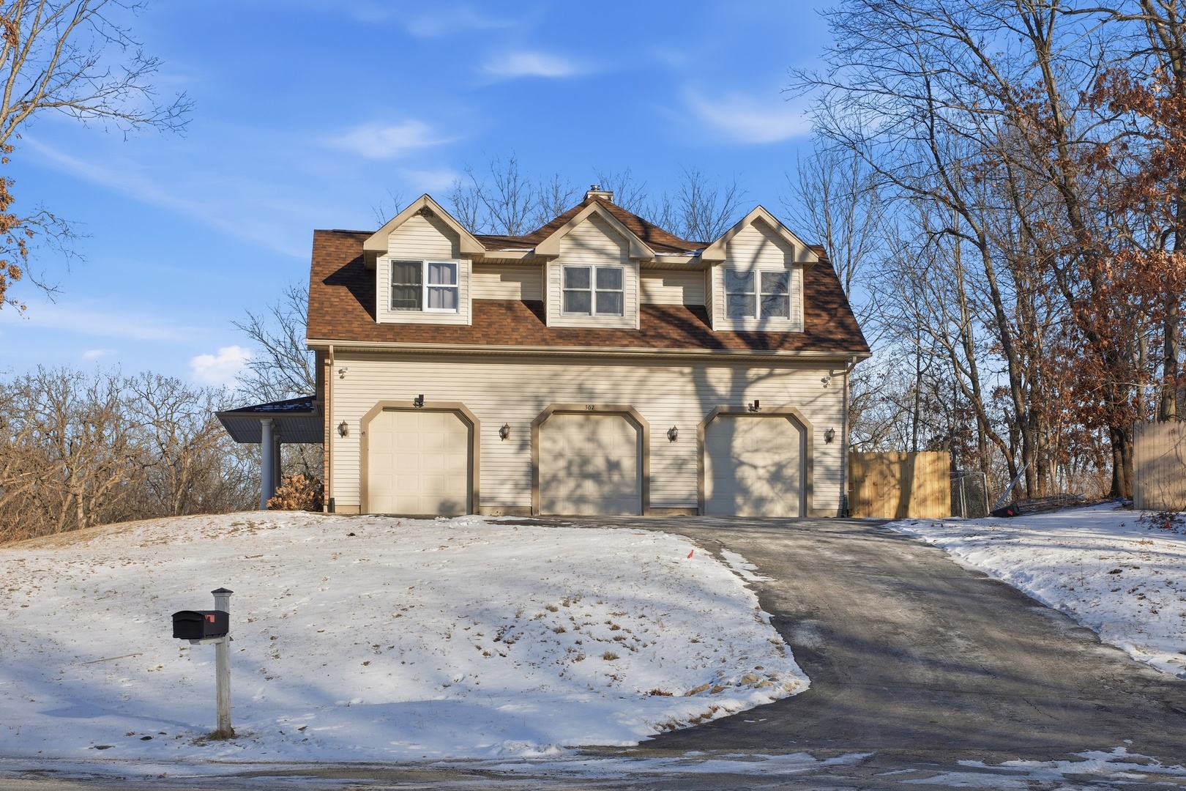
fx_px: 1647
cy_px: 396
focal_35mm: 50
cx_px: 593
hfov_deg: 39.6
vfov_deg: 27.0
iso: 400
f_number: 5.6
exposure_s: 1/22000
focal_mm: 33
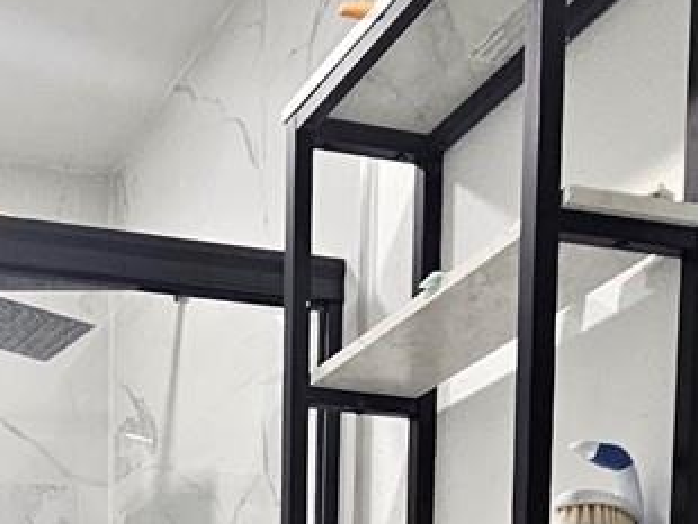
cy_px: 1050
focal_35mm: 67
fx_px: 1352
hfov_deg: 27.9
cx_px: 72
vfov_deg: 16.6
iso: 125
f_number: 2.2
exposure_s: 1/60
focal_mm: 2.2
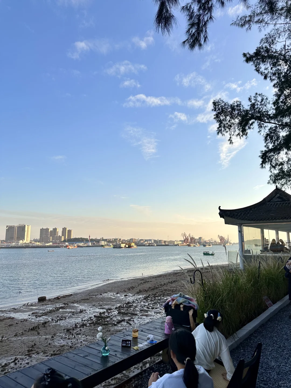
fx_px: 269
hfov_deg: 56.8
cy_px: 194
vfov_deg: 71.6
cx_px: 146
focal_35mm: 24
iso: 80
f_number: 1.78
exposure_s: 1/2353
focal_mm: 6.86
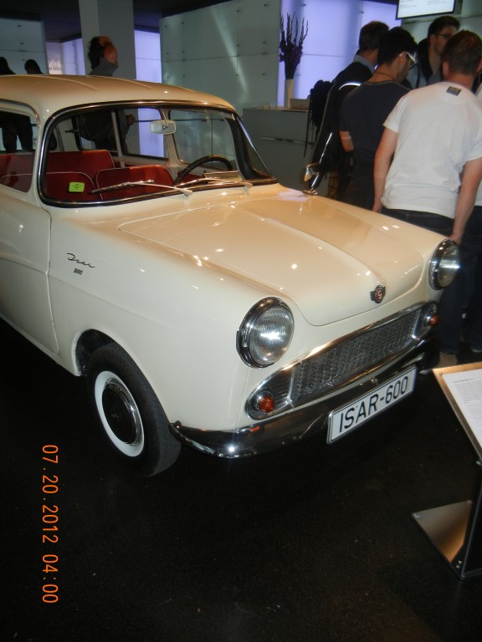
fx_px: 557
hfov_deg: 46.8
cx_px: 241
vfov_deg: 60.0
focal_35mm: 30
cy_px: 321
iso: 200
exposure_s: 1/30
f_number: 3.5
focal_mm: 5.4
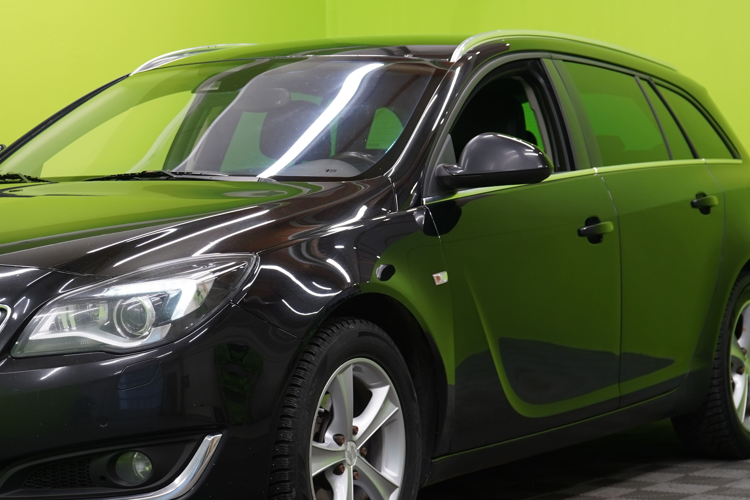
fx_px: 2062
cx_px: 244
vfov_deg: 13.8
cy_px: 216
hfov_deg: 20.5
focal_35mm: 99
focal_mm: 55
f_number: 5
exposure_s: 1/30
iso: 400
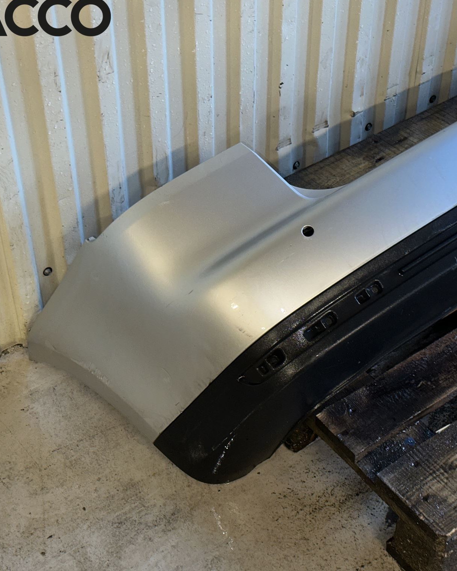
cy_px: 284
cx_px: 265
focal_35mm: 63
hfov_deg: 24.2
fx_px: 1065
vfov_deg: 30.0
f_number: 1.78
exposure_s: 1/17
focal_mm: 6.86
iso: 50
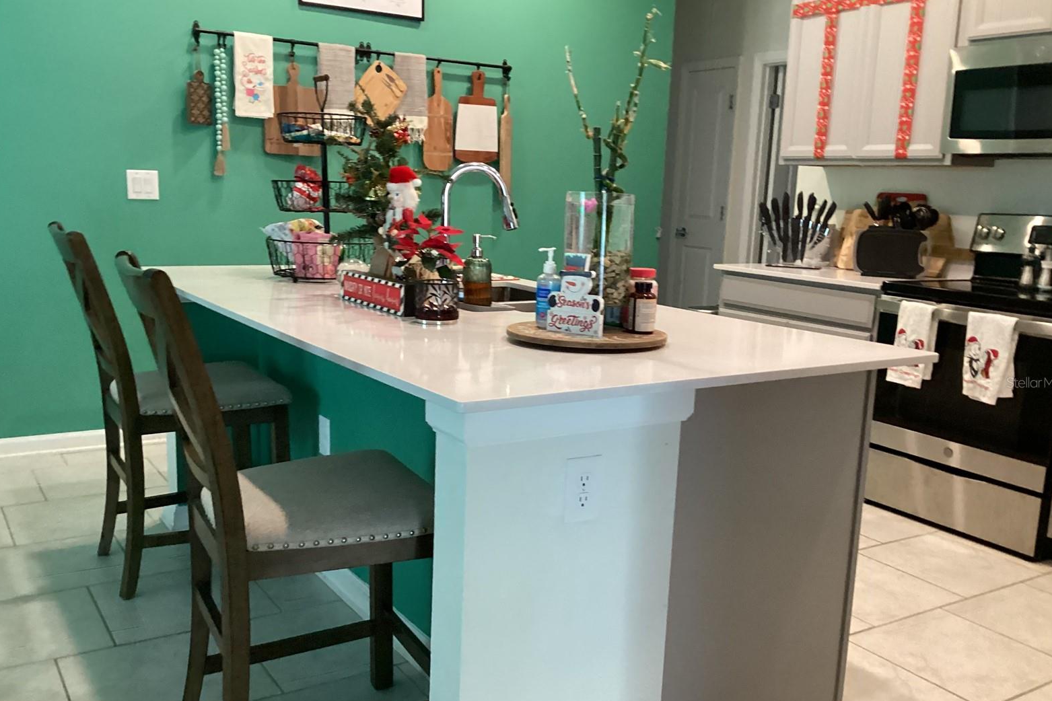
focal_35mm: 33
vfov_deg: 39.9
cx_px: 532
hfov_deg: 57.2
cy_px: 382
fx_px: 964
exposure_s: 1/60
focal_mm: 3.3
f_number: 2.4
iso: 320
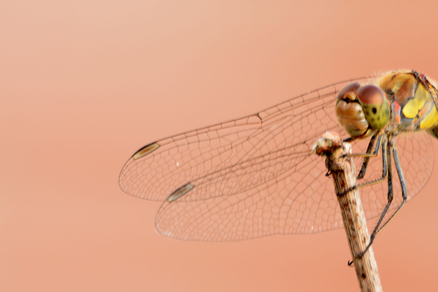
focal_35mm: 985
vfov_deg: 1.4
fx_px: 11983
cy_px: 145
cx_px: 416
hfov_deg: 2.1
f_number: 14
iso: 320
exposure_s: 1/100
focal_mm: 300
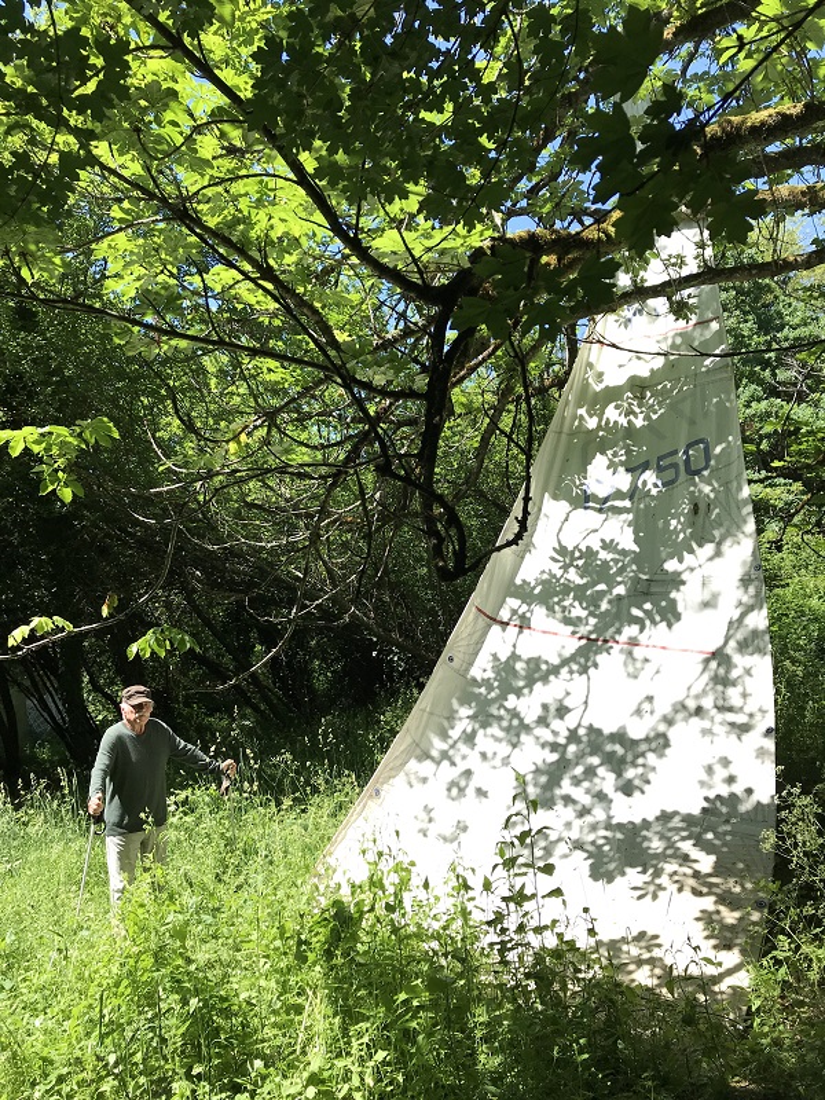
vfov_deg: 63.4
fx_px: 890
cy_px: 550
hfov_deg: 49.7
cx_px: 412
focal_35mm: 28
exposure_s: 1/1100
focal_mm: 3.99
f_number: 1.8
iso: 20
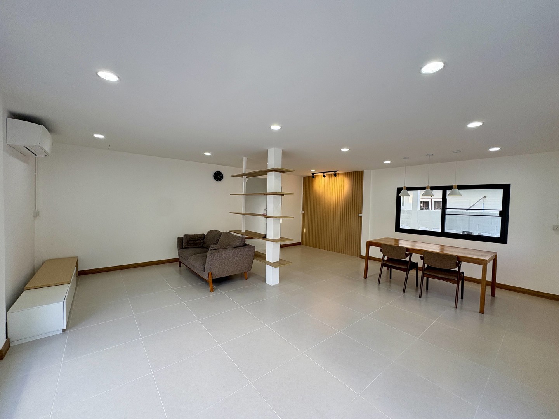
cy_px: 210
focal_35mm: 14
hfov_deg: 102.1
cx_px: 280
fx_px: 226
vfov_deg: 85.7
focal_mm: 2.22
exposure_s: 1/99
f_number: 2.2
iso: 160
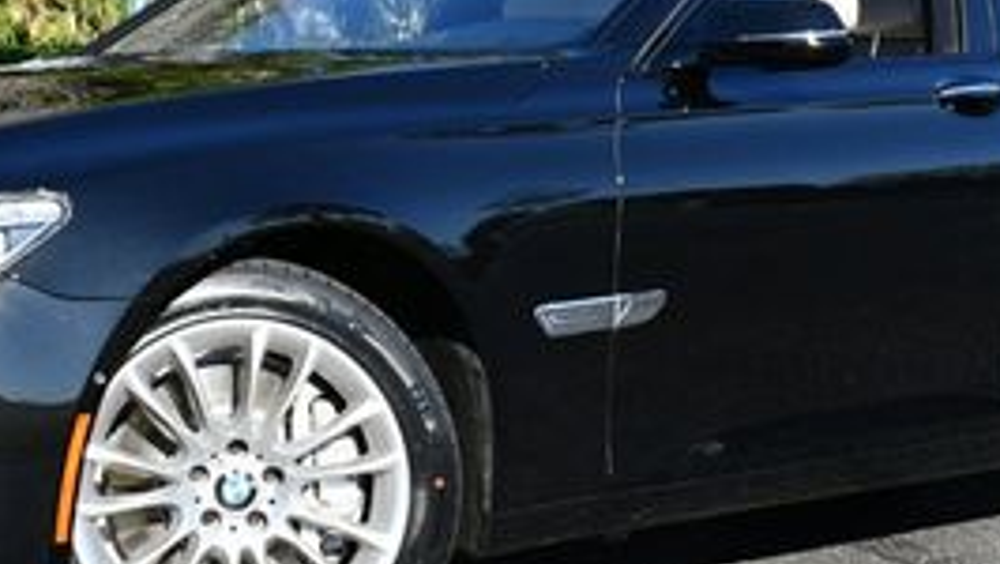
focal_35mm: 111
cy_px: 15
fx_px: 2945
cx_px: 447
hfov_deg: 19.3
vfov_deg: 10.8
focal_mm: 22
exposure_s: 1/250
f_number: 8
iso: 140
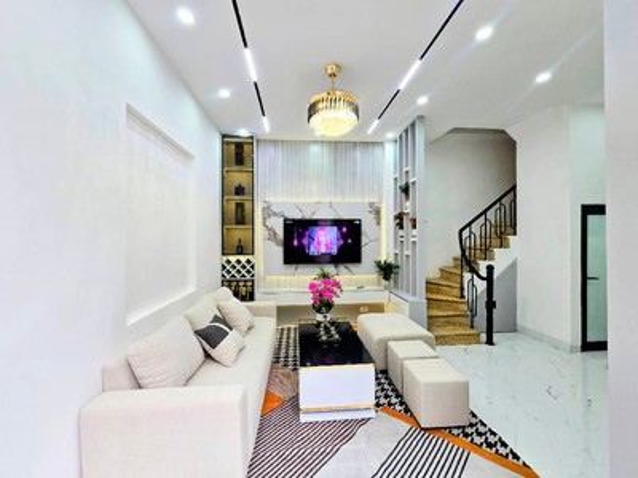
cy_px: 239
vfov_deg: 89.9
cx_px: 319
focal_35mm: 13
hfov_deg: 106.2
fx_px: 240
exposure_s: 1/120
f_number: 2.2
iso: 100
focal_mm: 2.2
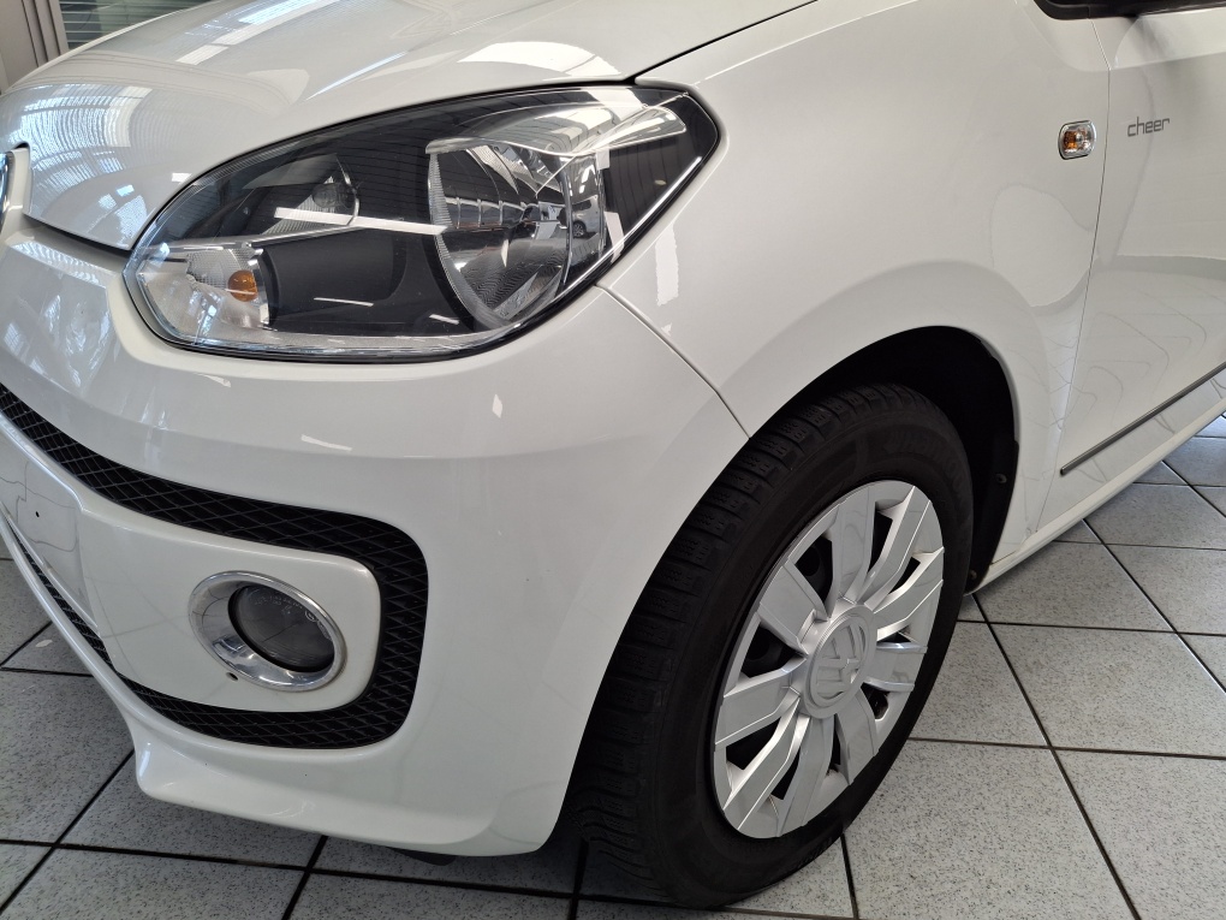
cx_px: 613
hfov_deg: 69.4
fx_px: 885
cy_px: 460
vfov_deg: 54.9
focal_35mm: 25
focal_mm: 4.69
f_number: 1.8
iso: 64
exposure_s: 1/100
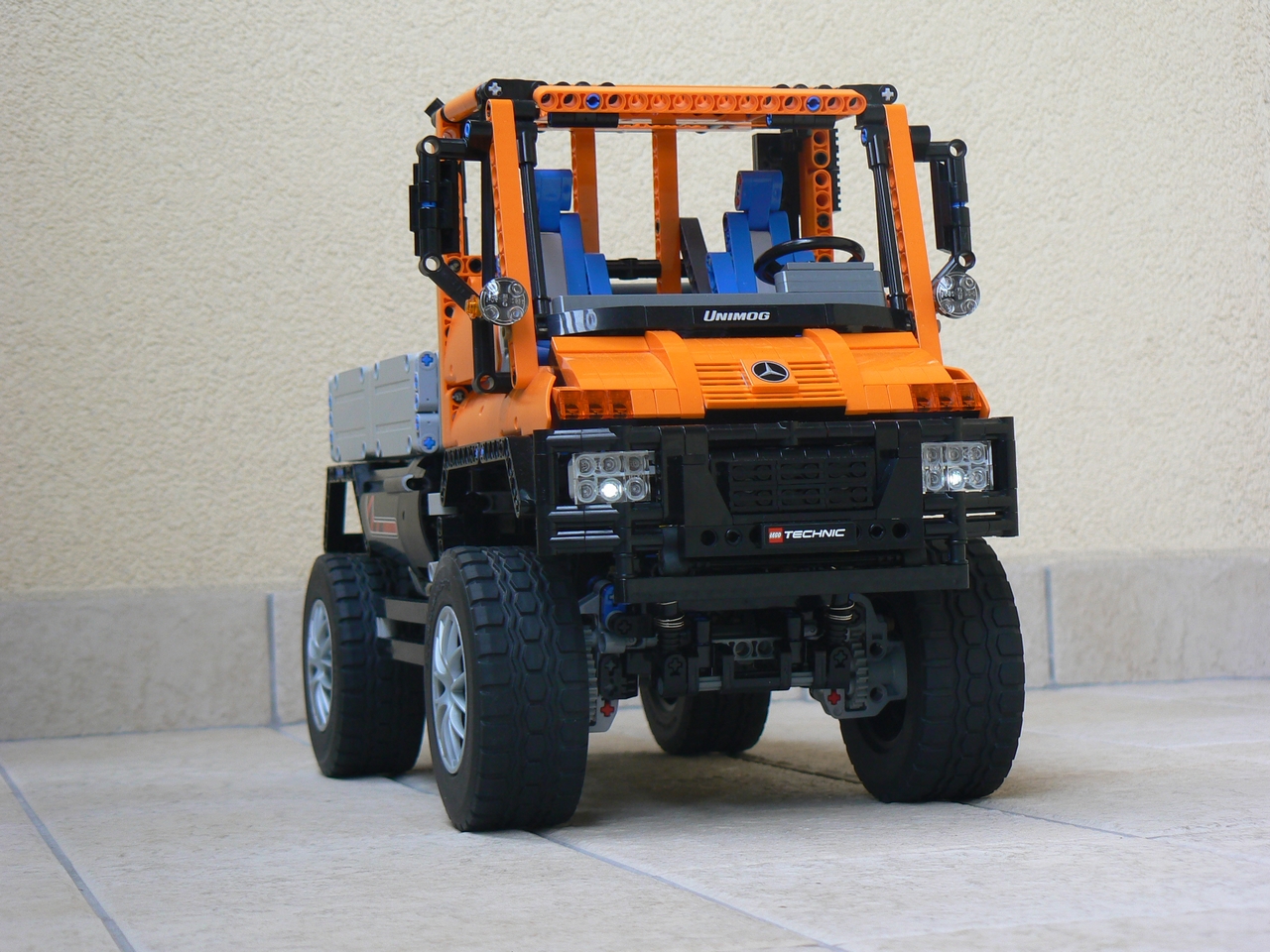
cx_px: 635
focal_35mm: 77
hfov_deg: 25.3
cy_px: 476
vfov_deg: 19.1
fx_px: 2825
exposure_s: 1/60
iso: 80
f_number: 3.2
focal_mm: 12.9
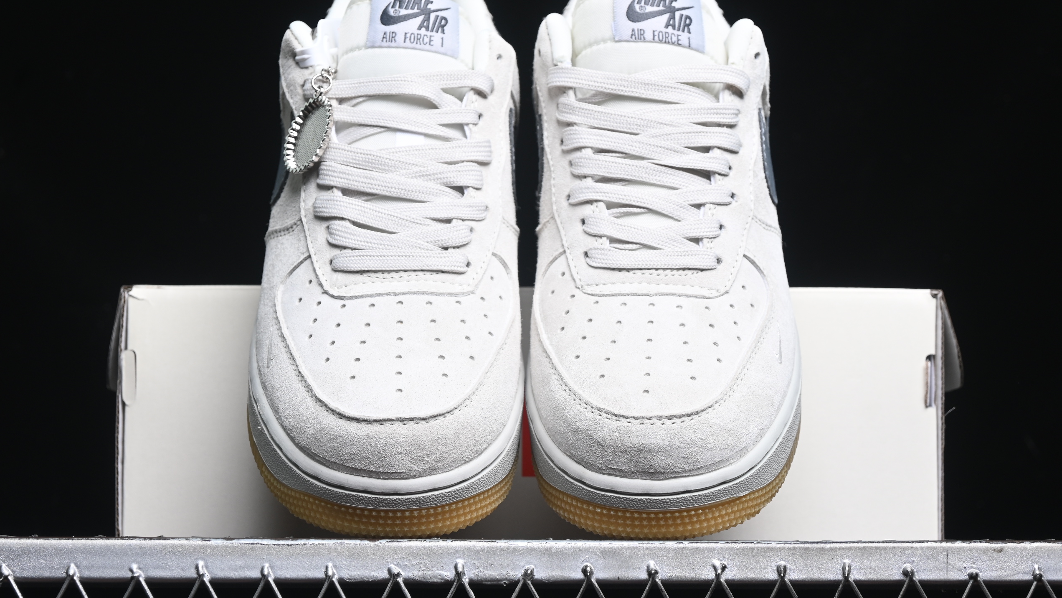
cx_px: 537
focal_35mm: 86
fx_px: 2422
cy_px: 297
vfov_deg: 14.1
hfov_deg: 24.7
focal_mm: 50
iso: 160
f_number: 6.3
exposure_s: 1/60
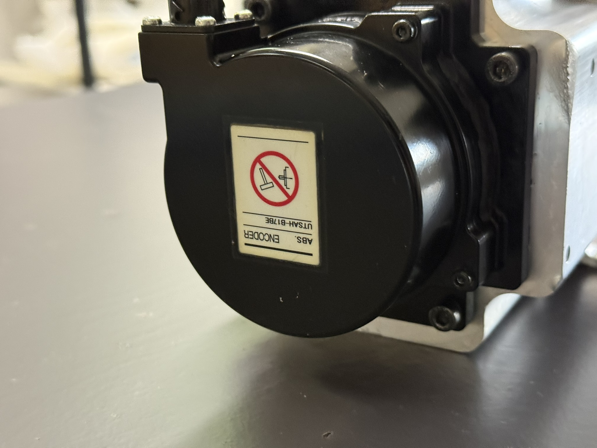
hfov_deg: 39.7
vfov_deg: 30.3
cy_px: 224
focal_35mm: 48
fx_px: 828
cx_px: 298
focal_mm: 6.76
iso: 400
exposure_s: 1/33
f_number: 1.78
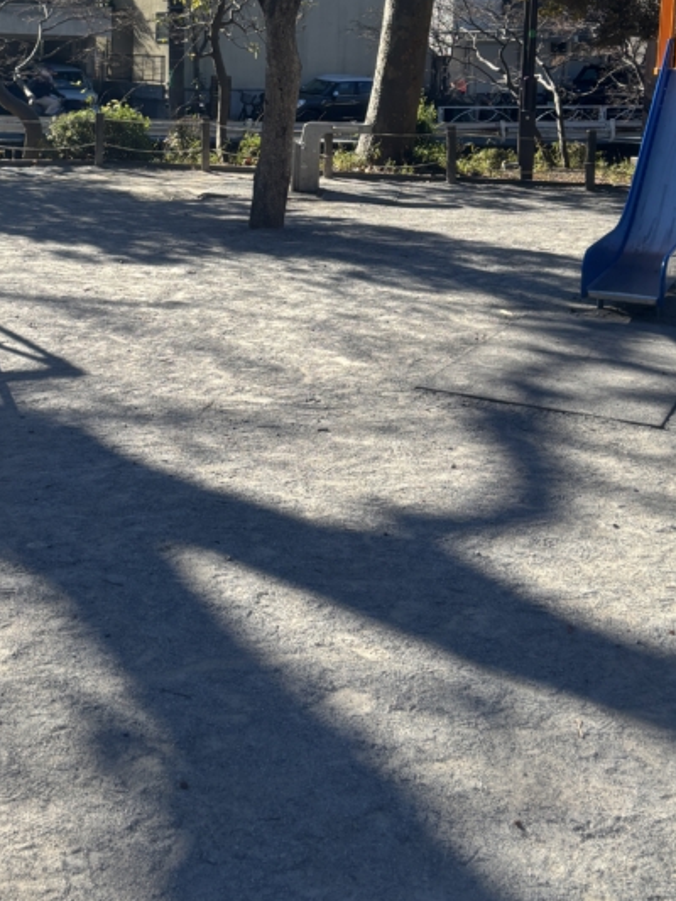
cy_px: 171
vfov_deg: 38.8
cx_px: 182
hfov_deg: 30.5
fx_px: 1223
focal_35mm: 47
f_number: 1.6
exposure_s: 1/1783
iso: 50
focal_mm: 5.96
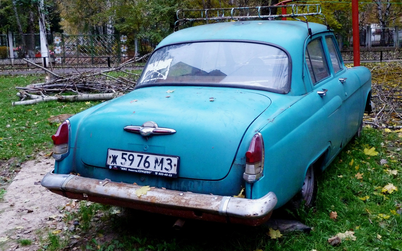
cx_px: 202
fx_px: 471
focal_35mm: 43
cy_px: 116
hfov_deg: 46.2
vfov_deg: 29.8
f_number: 3.6
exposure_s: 1/25
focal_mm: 6.5
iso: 400
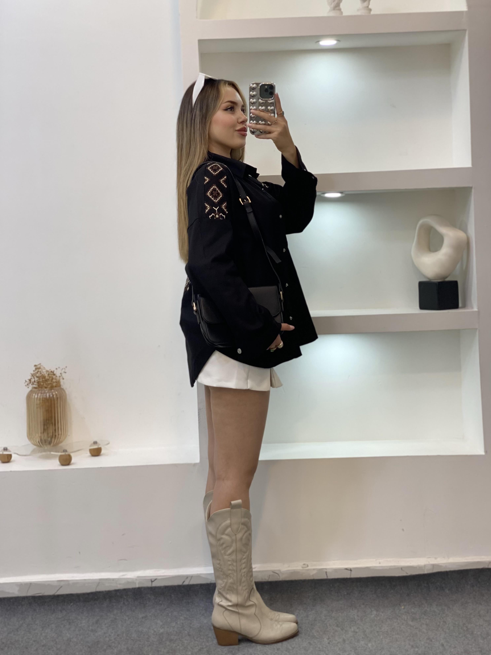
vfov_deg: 36.8
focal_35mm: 52
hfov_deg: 28.0
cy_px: 328
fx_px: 984
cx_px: 246
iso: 80
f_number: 2
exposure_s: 1/100
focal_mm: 6
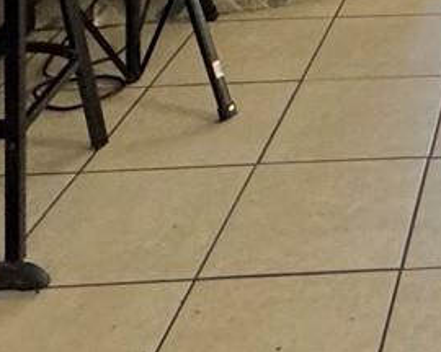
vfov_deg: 14.3
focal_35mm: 81
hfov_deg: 19.9
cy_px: -437
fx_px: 1057
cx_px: 688
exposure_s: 1/60
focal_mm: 2.22
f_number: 2.2
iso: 250
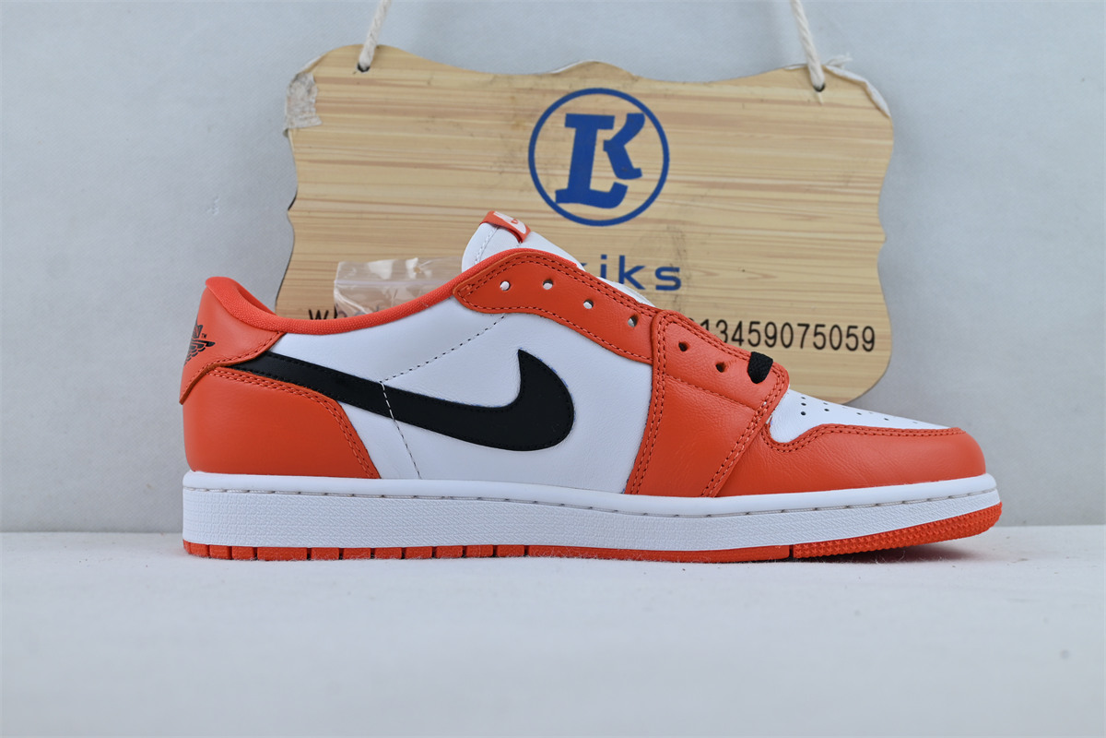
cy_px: 369
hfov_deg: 47.2
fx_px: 1267
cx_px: 553
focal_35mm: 41
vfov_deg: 32.4
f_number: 4.5
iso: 100
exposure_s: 1/125
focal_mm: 27.5
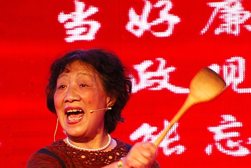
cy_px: 158
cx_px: 63
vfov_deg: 1.6
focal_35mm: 843
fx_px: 5884
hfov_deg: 2.4
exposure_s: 1/90
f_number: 5.6
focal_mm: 270
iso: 800
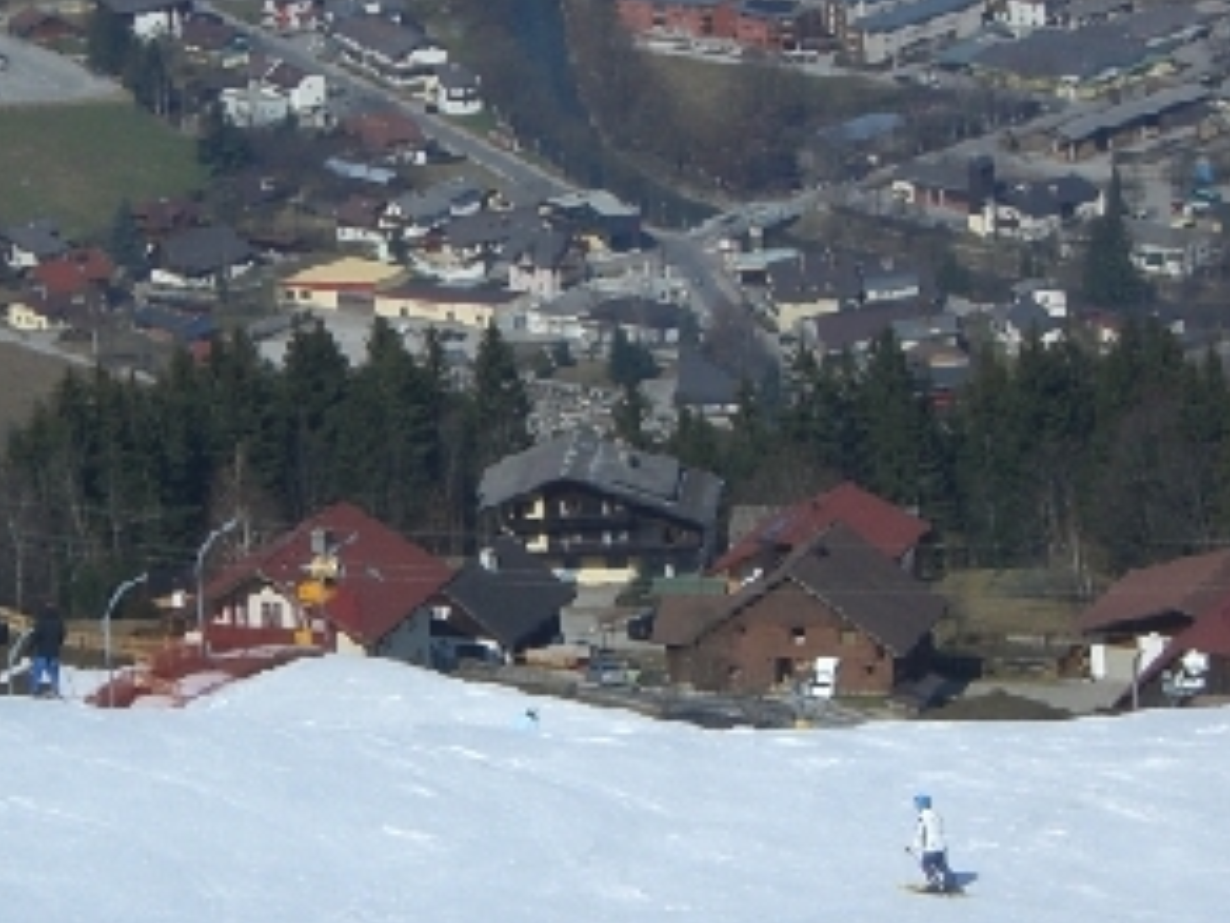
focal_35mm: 234
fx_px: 8315
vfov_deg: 6.3
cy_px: 657
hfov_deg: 8.5
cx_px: 640
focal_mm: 18.6
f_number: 8.3
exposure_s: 1/400
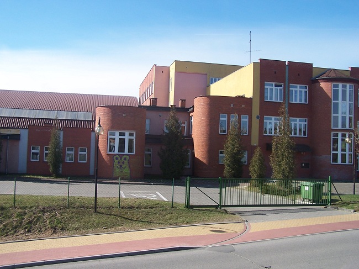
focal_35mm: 38
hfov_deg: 49.0
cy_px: 134
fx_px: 394
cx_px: 180
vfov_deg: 37.7
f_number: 4
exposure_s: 1/500
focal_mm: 6.3
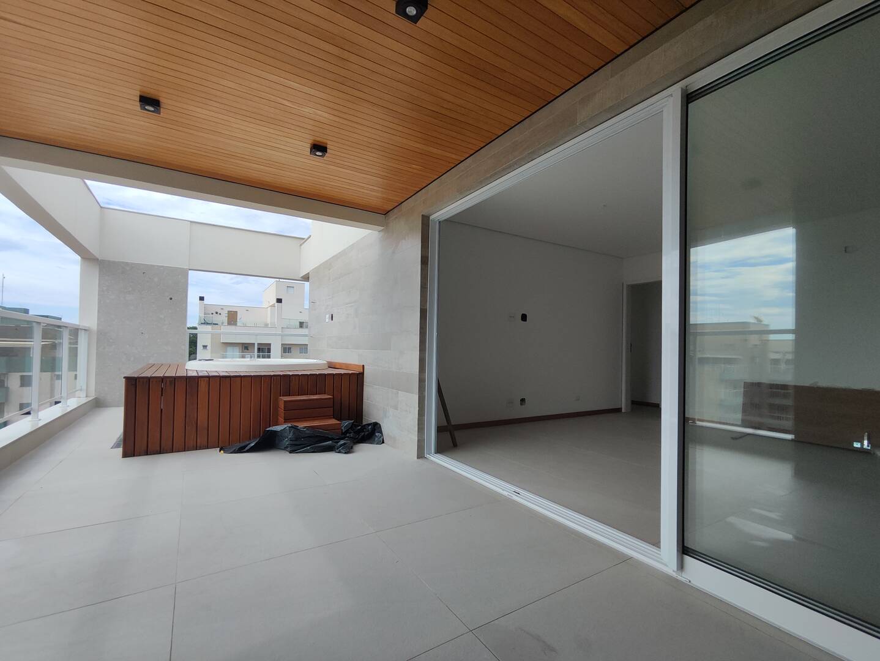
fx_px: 407
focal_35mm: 16
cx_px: 440
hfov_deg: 94.5
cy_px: 330
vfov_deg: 78.2
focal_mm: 1.65
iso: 50
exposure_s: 1/1122
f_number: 2.2
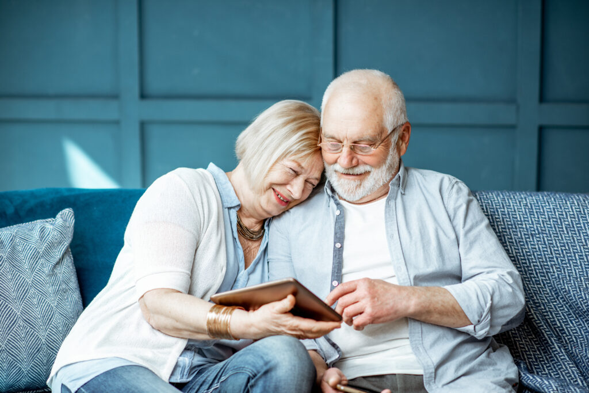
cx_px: 294
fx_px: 1391
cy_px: 196
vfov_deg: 16.1
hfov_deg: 23.9
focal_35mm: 85
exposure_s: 1/200
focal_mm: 85
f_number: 2.2
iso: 160
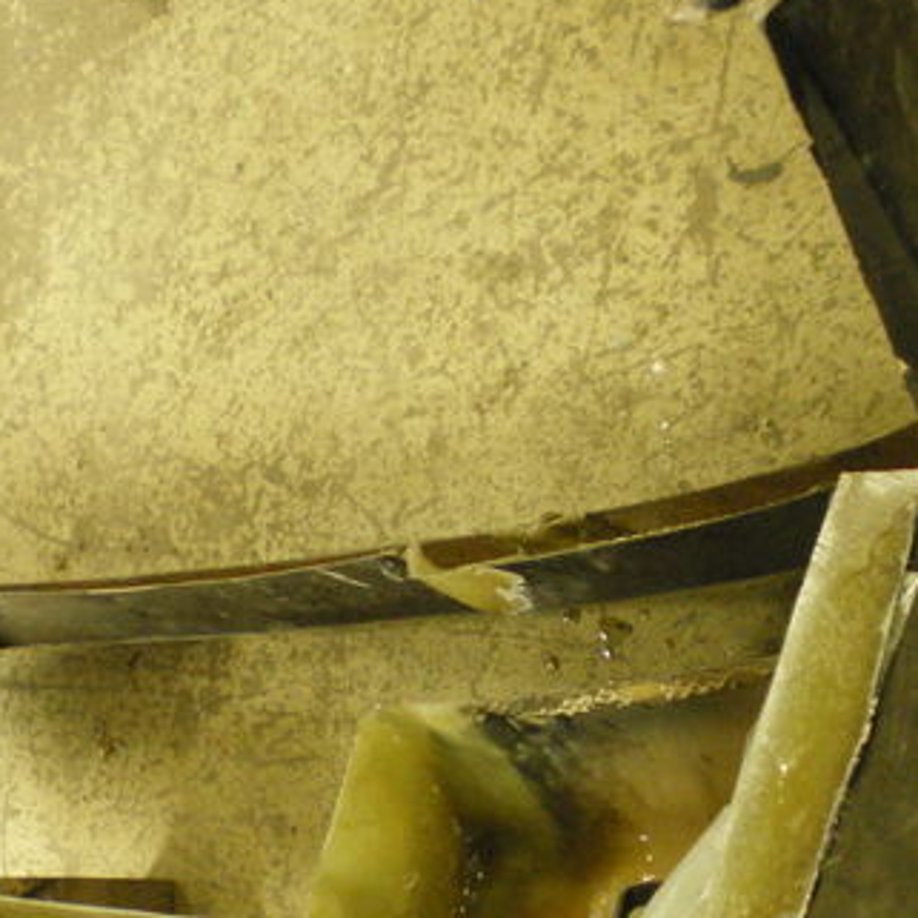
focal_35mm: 67
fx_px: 2010
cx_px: 174
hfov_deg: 25.3
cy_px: 621
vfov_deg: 25.6
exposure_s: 1/25
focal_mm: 6.3
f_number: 3.1
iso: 400
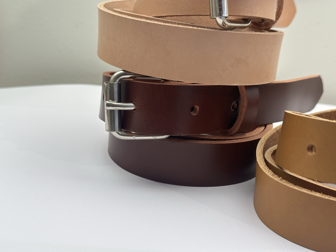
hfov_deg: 39.7
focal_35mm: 48
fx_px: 466
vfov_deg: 30.3
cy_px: 126
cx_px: 168
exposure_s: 1/100
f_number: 1.78
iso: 80
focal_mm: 6.86
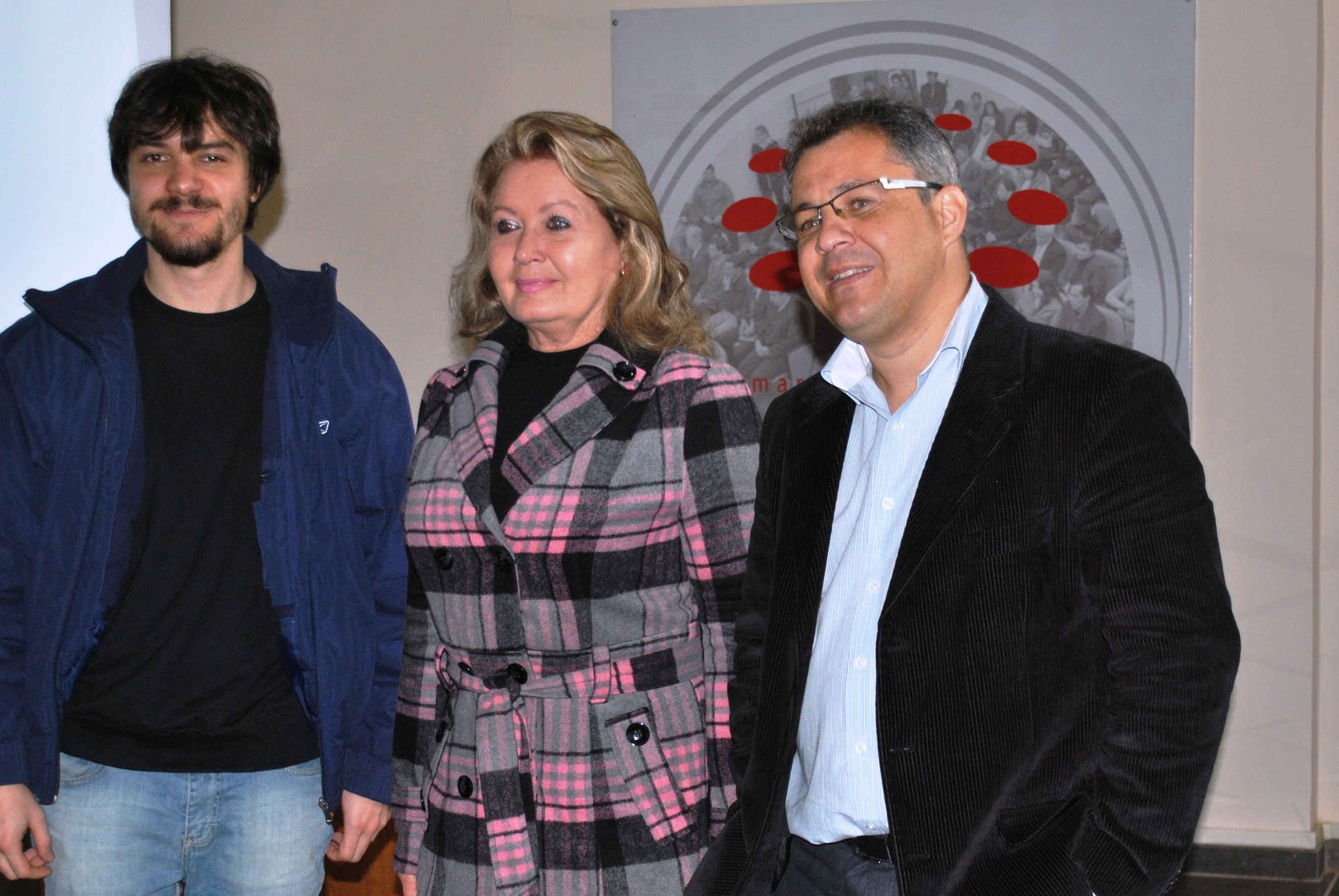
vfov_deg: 19.2
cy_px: 533
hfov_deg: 28.4
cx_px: 699
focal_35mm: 71
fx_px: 2644
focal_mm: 32
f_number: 4.8
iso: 200
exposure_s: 1/60
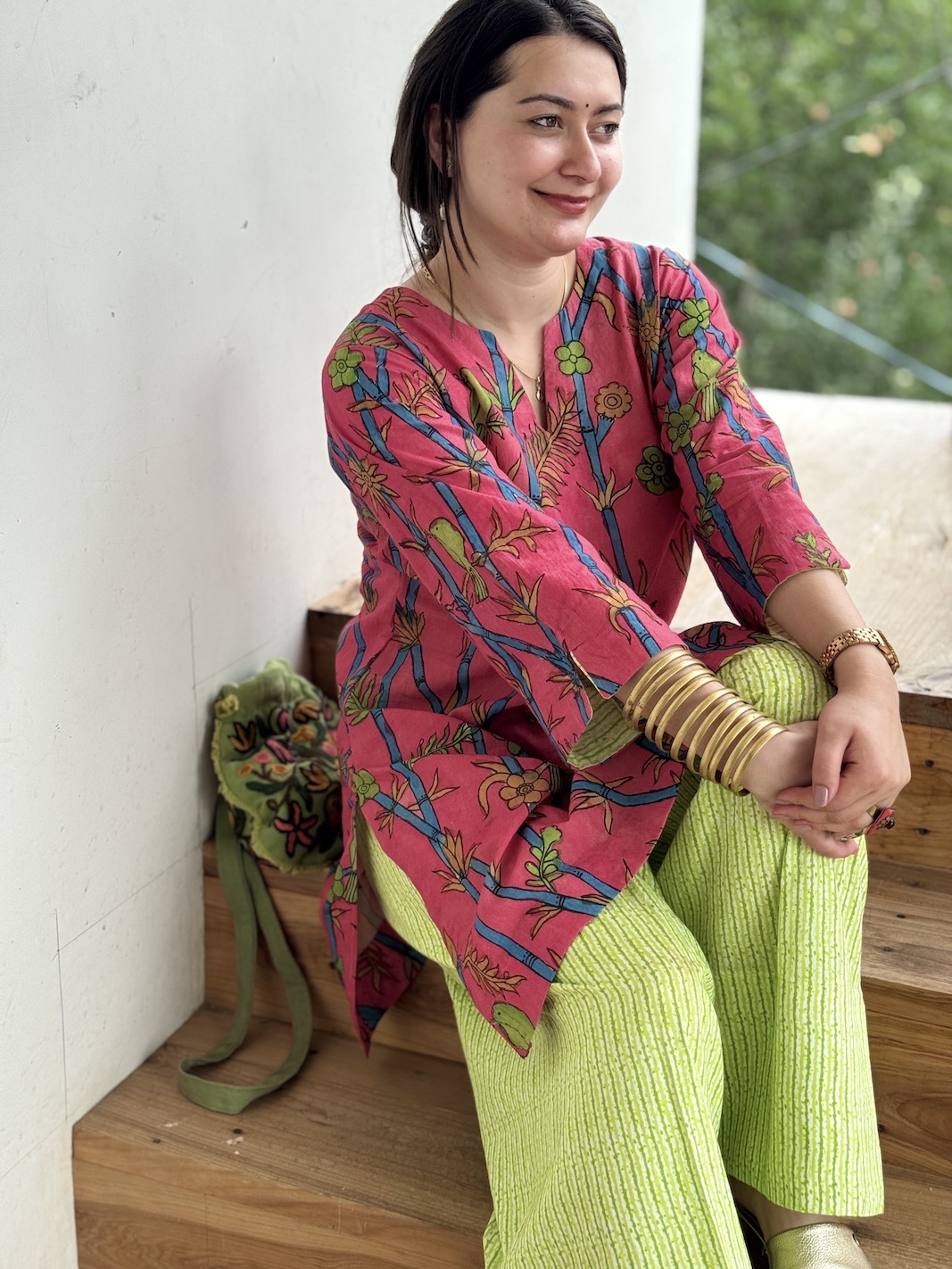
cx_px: 476
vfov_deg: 39.7
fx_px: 1760
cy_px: 634
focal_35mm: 48
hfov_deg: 30.3
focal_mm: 6.76
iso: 64
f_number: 1.78
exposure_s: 1/467
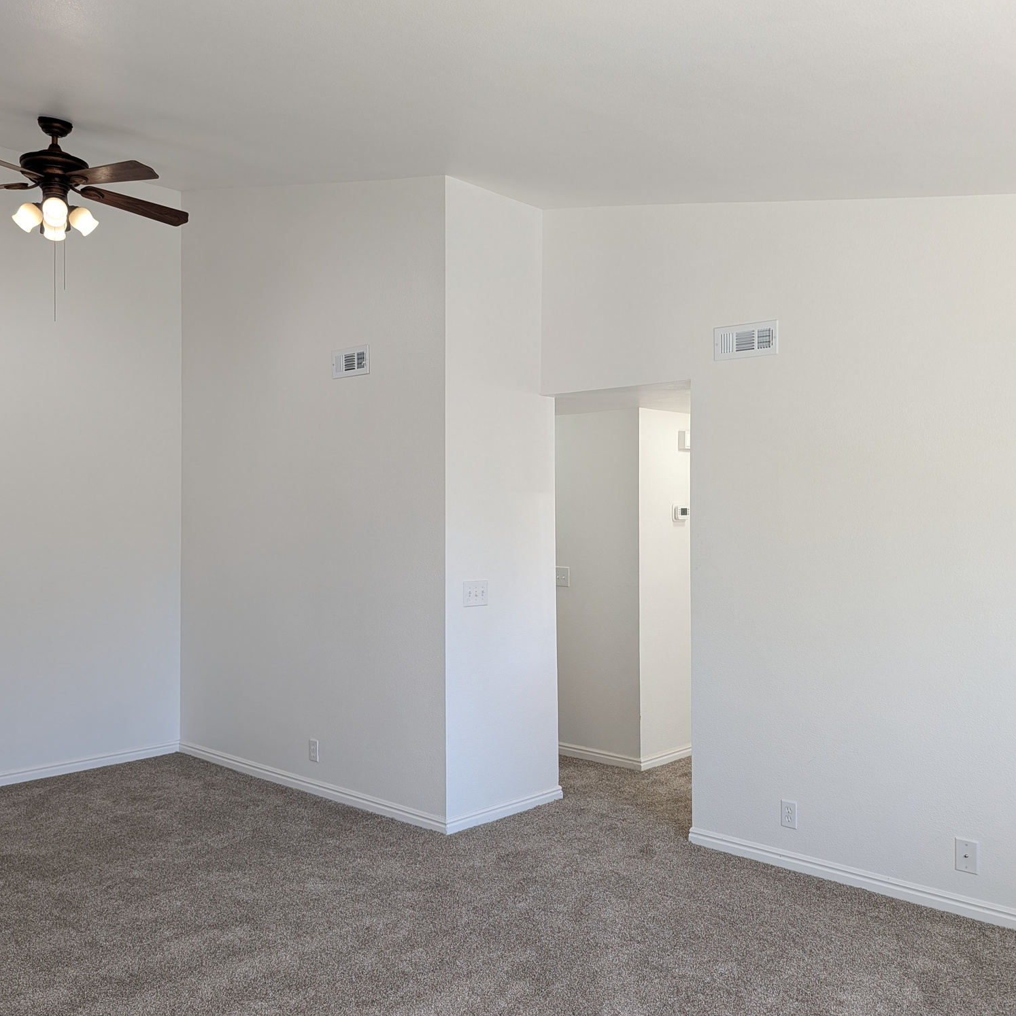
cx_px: 454
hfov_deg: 55.5
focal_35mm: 29
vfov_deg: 55.6
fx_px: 963
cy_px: 511
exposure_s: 1/43.3
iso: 22
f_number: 1.68
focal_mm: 6.9
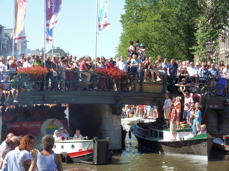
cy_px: 86
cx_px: 114
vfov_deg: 15.4
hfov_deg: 20.4
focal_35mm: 96
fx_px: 635
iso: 125
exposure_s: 1/200
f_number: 4.3
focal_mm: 15.8
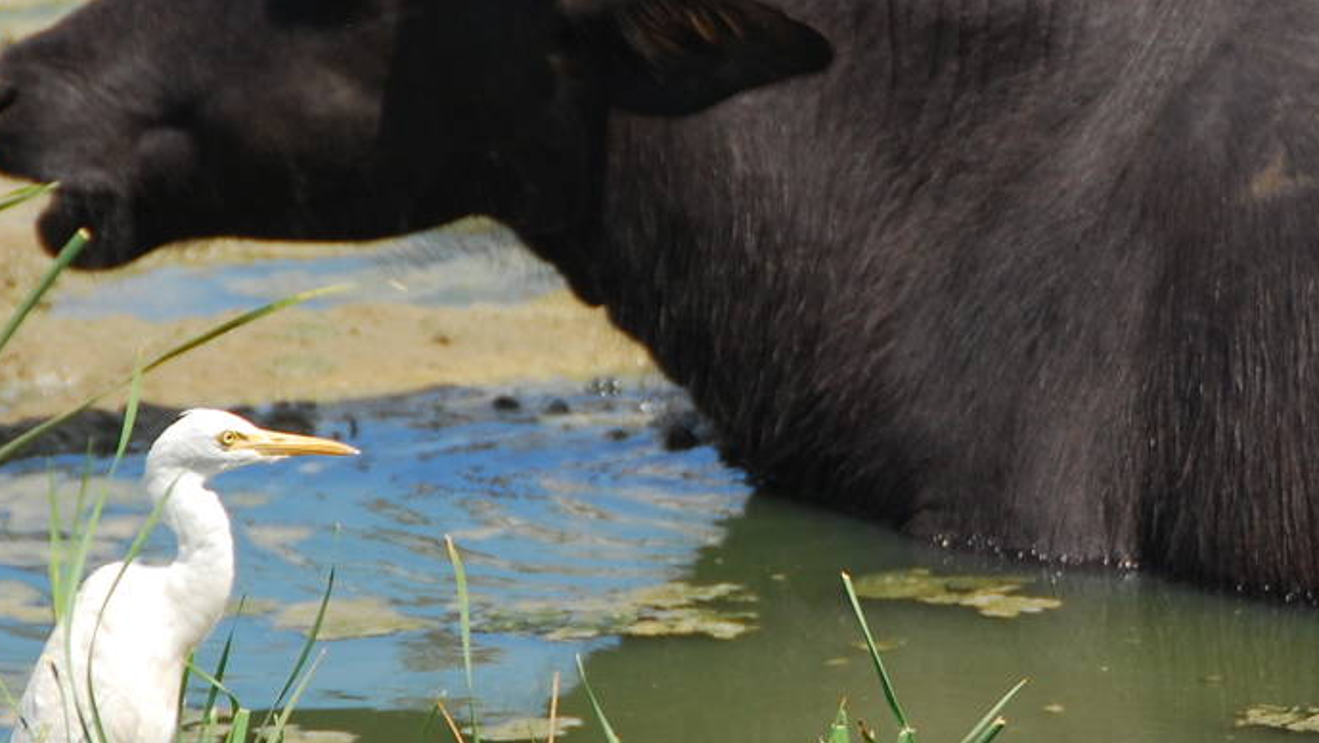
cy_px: 457
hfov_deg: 4.4
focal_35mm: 493
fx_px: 17255
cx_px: 898
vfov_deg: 2.5
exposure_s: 1/640
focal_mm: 135
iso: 200
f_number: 5.6
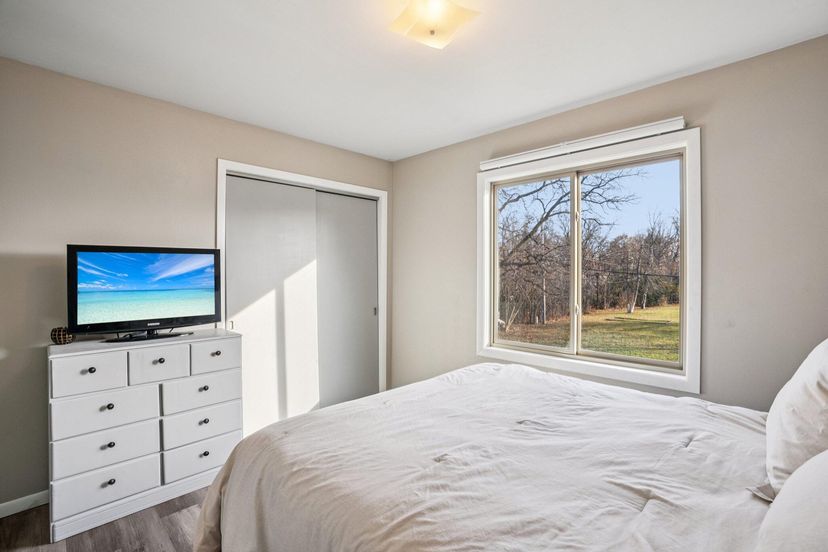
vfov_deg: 73.8
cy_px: 276
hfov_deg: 96.7
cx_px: 414
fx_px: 368
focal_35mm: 16
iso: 160
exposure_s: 1/30
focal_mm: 16
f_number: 8
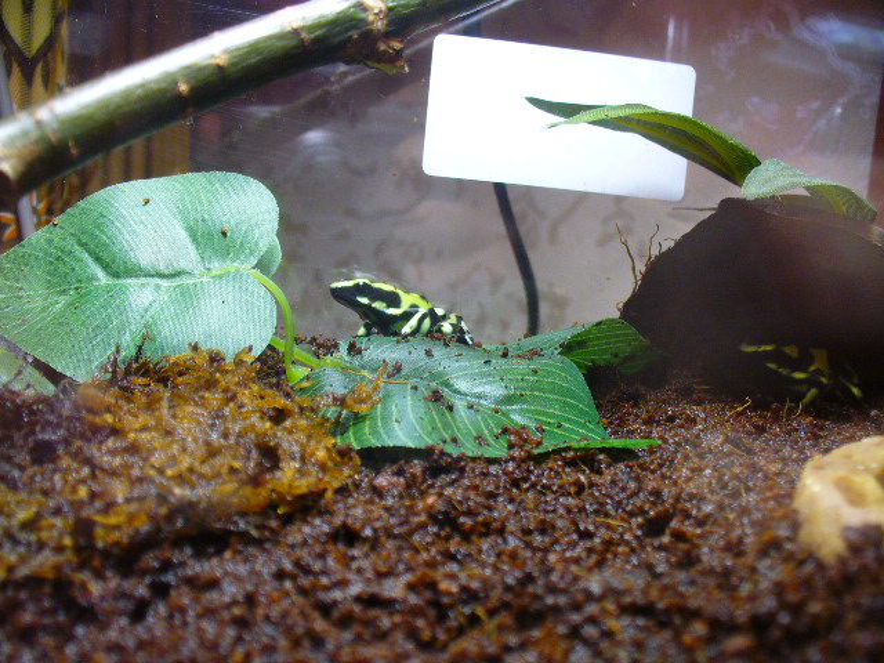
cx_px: 442
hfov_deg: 50.1
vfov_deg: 38.7
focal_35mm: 37
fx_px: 945
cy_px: 332
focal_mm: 6.1
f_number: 2.8
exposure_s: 1/30
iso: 160
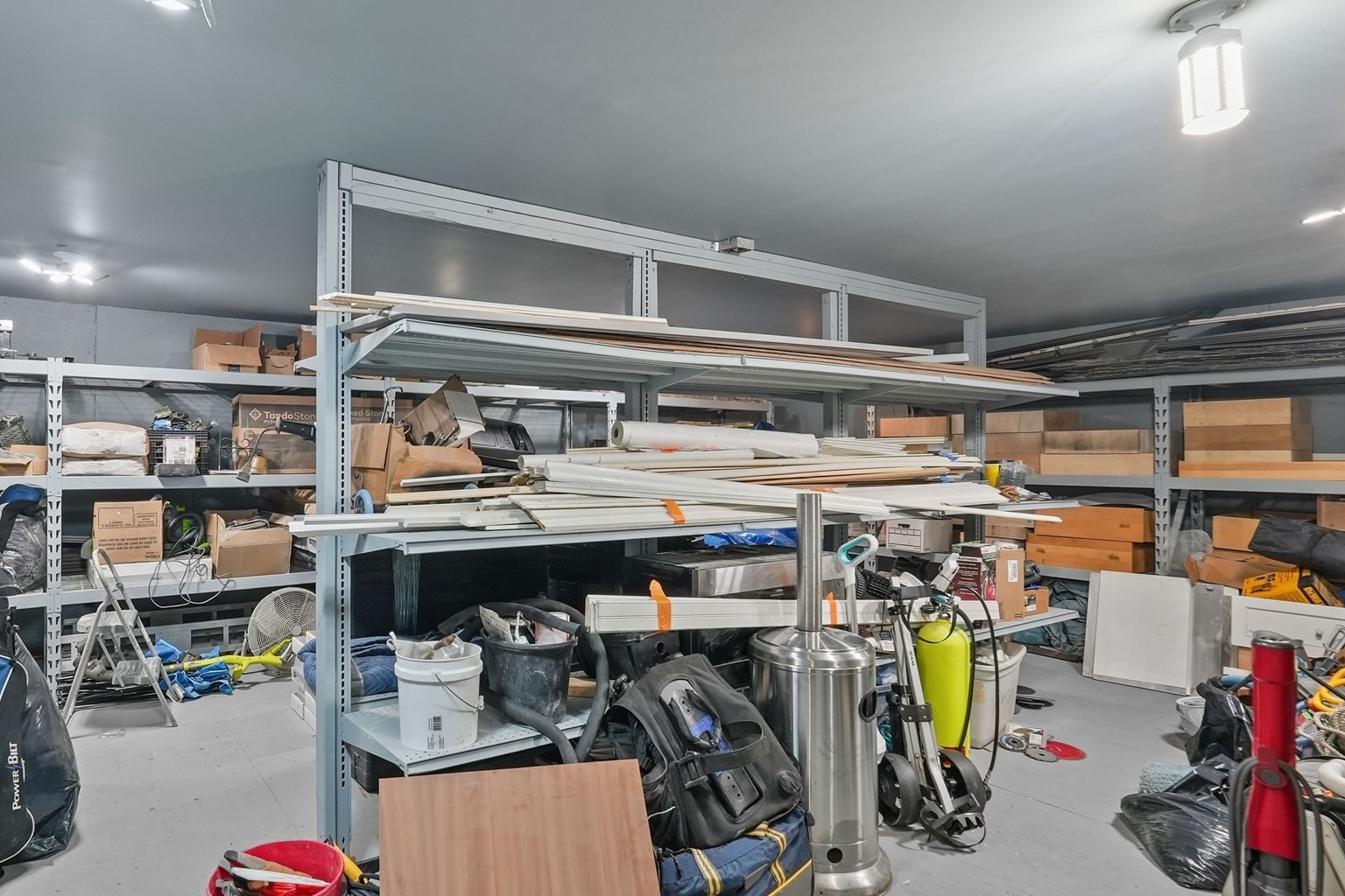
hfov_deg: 82.6
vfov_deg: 61.9
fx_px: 747
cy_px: 440
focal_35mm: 20
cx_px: 517
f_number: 6.3
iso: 500
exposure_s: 1/13
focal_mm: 10
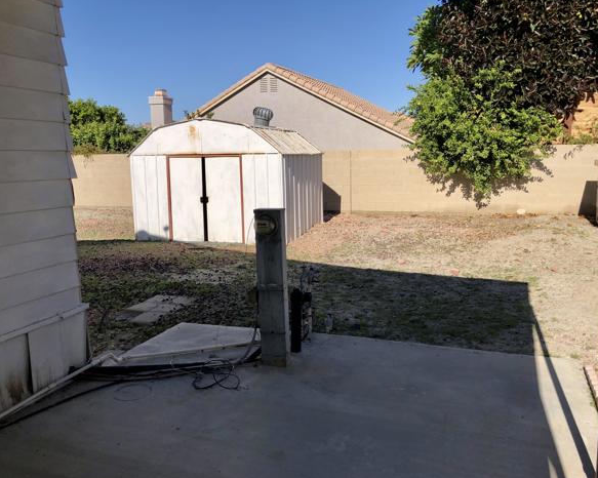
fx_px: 531
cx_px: 327
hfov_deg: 58.7
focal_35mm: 30
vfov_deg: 48.5
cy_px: 243
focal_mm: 3.99
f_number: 1.8
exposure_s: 1/2825
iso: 20
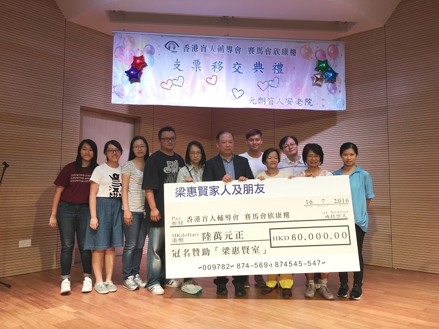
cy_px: 164
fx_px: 368
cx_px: 220
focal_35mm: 29
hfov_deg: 61.7
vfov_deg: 48.2
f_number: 2.2
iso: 32
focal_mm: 4.15
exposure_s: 1/100
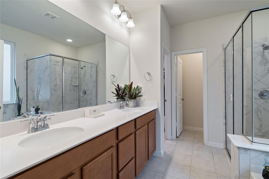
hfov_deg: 96.8
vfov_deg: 73.7
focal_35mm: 16
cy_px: 90
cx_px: 134
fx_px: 120
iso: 200
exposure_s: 1/1.25
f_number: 9
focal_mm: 16
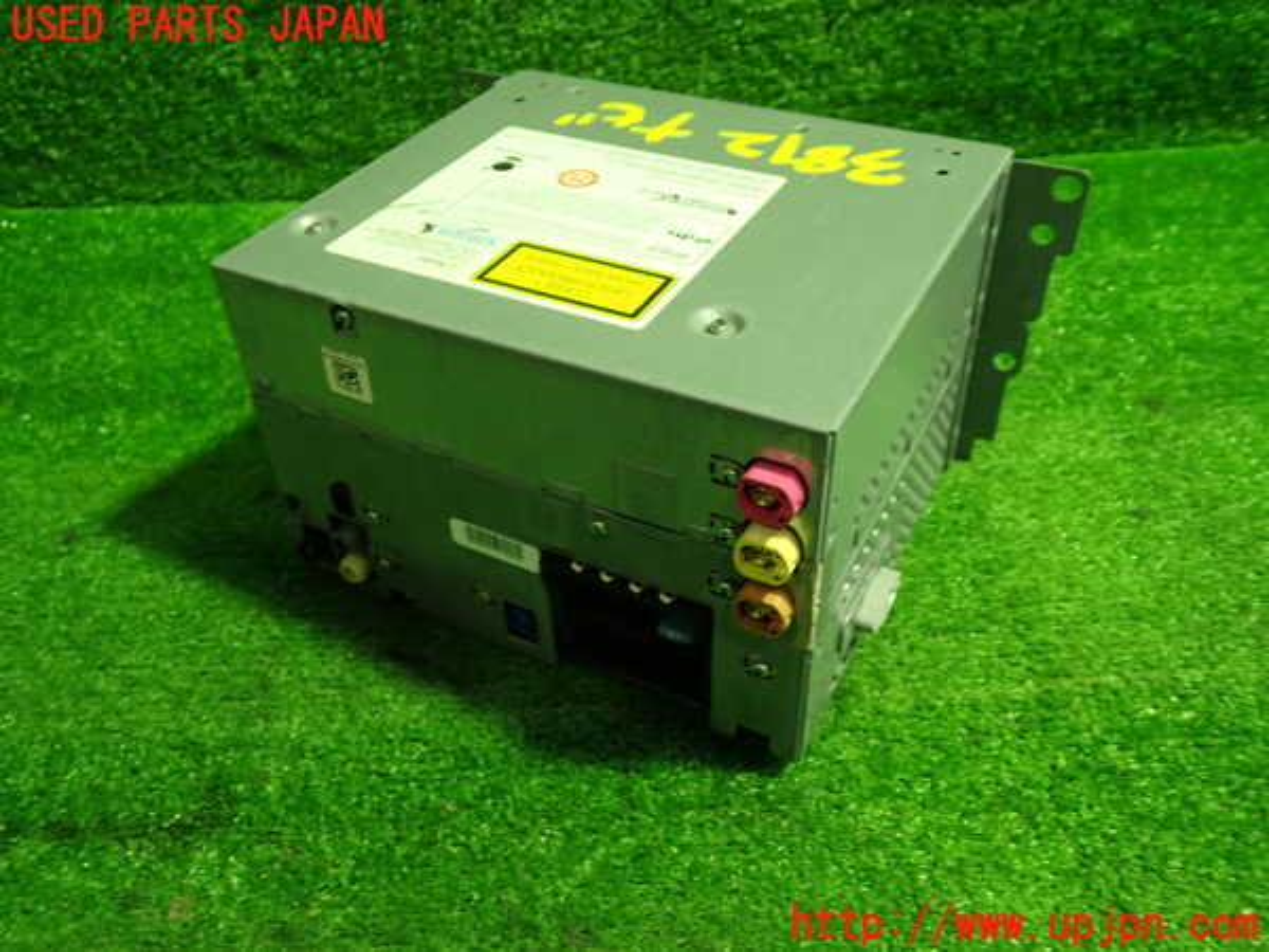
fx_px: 1100
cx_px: 634
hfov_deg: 60.0
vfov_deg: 46.8
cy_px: 476
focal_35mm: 30
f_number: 2.3
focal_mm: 5.4
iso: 320
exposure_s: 1/30
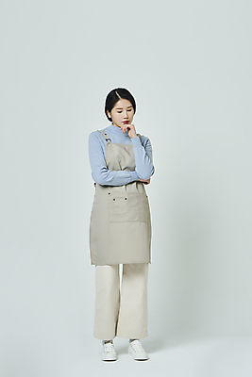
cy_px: 188
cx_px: 126
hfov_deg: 20.9
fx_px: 682
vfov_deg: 30.9
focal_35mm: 65
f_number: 11
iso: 100
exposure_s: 1/125
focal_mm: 65
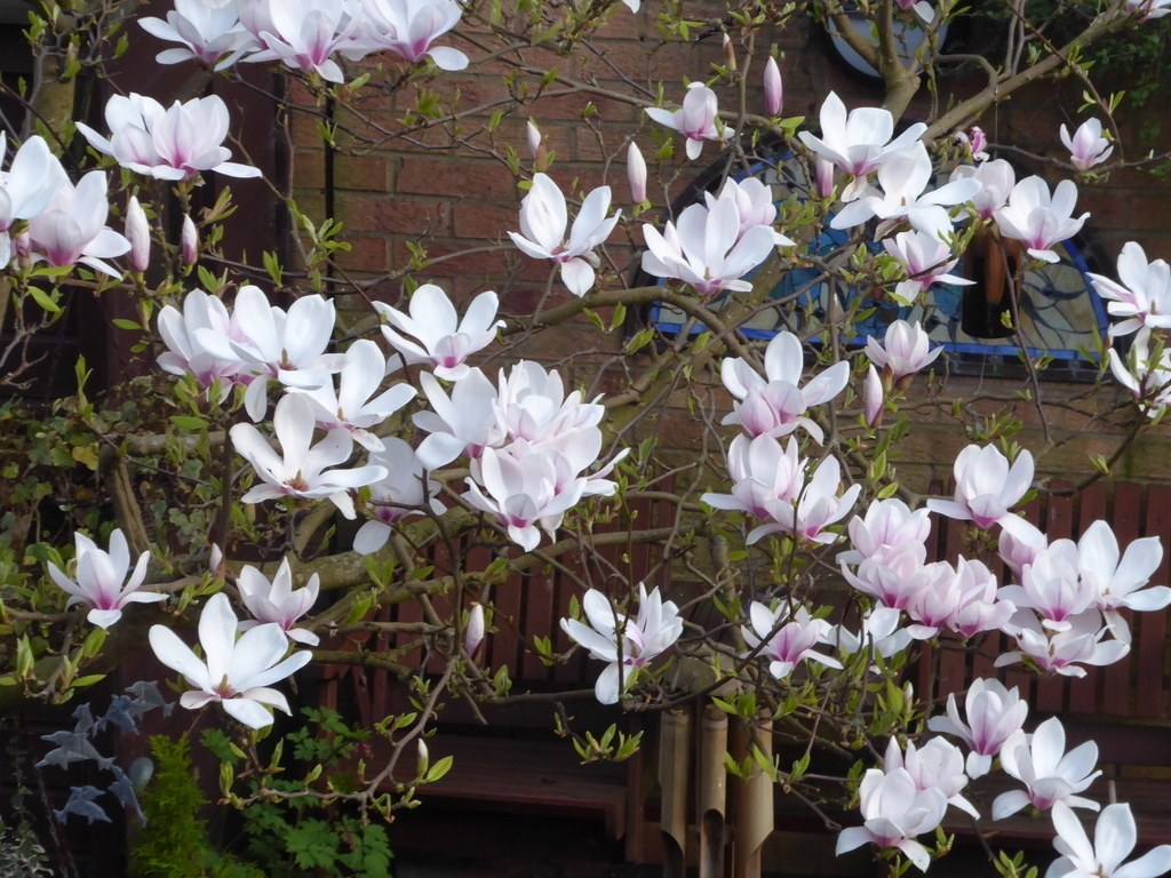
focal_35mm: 177
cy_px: 439
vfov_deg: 8.4
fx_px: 5988
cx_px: 586
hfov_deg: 11.2
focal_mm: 28.7
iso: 250
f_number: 5.5
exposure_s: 1/80
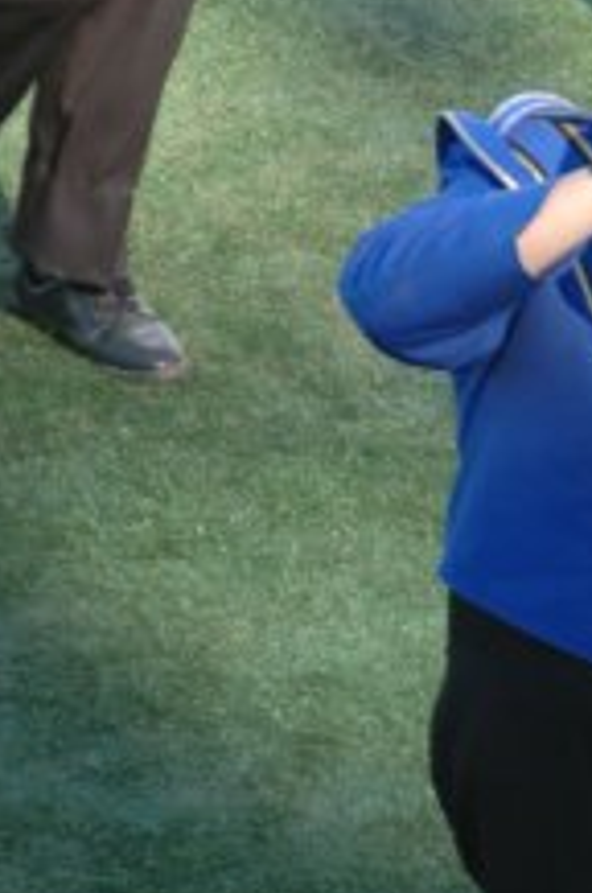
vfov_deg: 1.2
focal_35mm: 1661
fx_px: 41100
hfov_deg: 0.8
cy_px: 609
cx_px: 717
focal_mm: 400
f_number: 5.6
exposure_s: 1/200
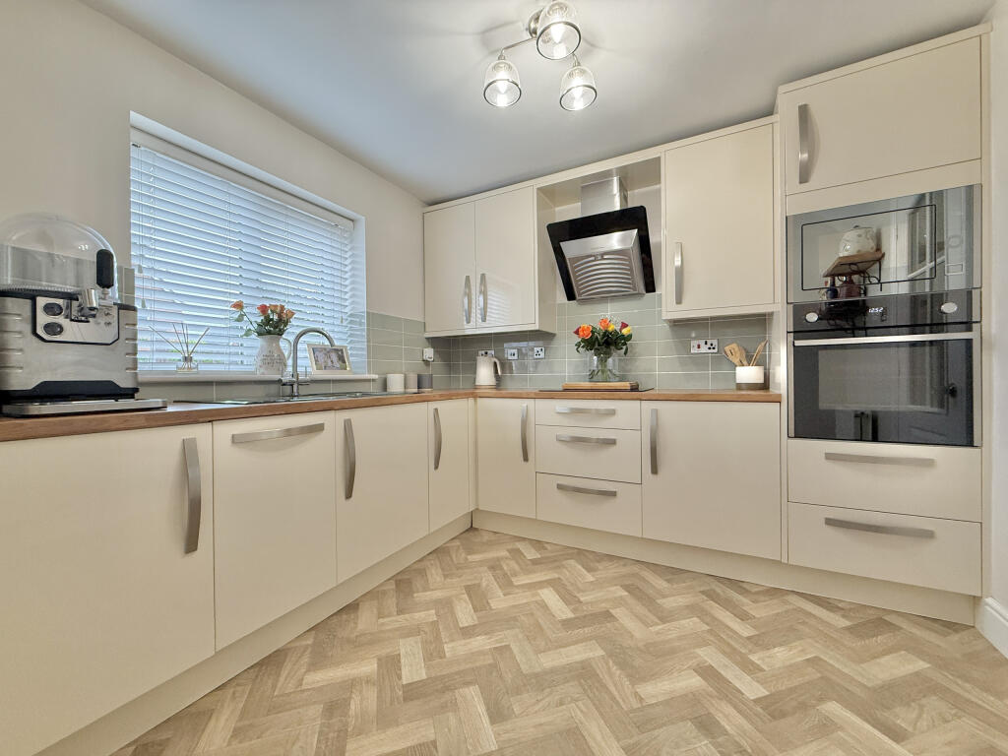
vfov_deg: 85.7
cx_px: 504
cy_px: 378
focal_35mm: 14
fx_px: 408
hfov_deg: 102.1
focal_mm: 2.22
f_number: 2.2
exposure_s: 1/100
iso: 320
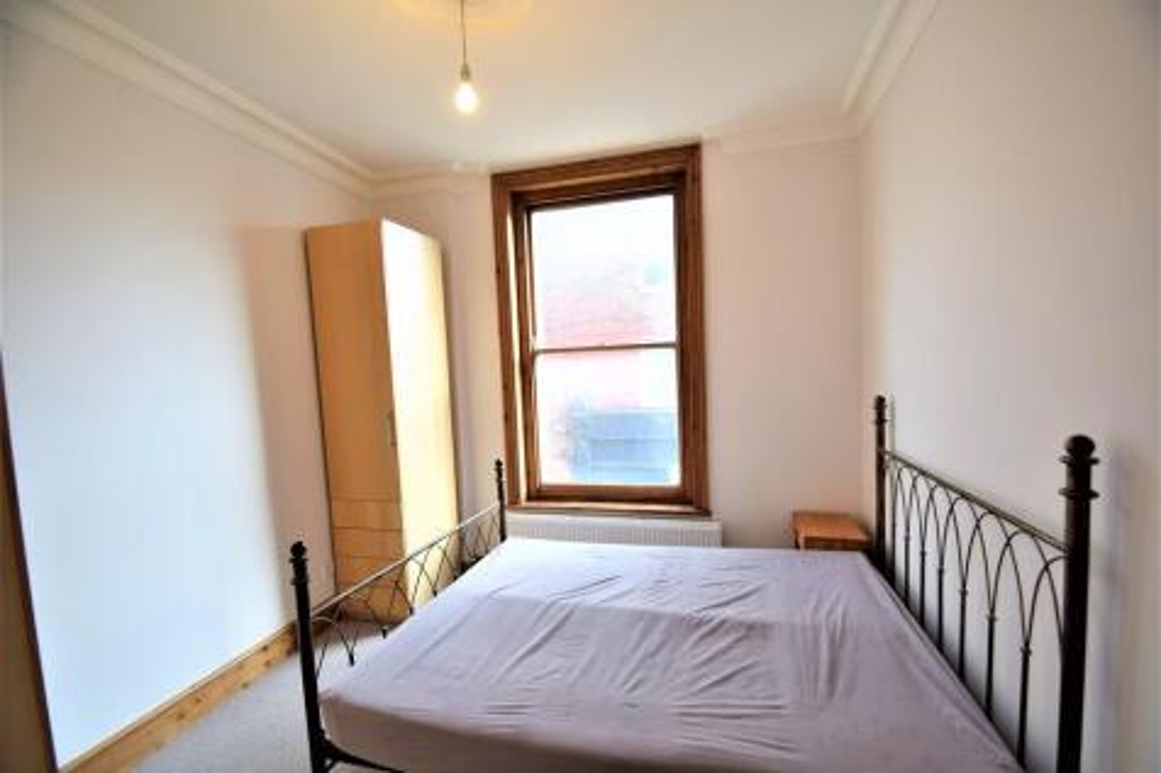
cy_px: 386
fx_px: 484
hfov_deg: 100.4
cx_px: 580
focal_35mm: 15
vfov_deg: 77.3
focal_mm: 10
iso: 400
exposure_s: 1/80
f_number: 4.5
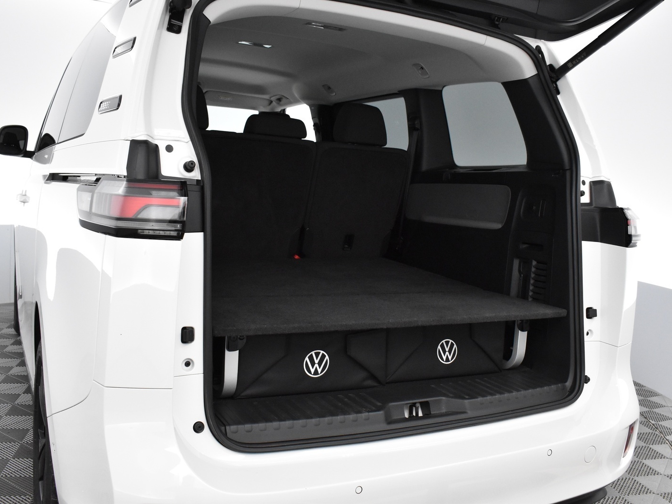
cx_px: 336
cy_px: 248
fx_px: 641
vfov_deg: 43.0
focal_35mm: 33
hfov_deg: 55.3
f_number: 5
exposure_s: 1/100
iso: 3200
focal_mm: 20
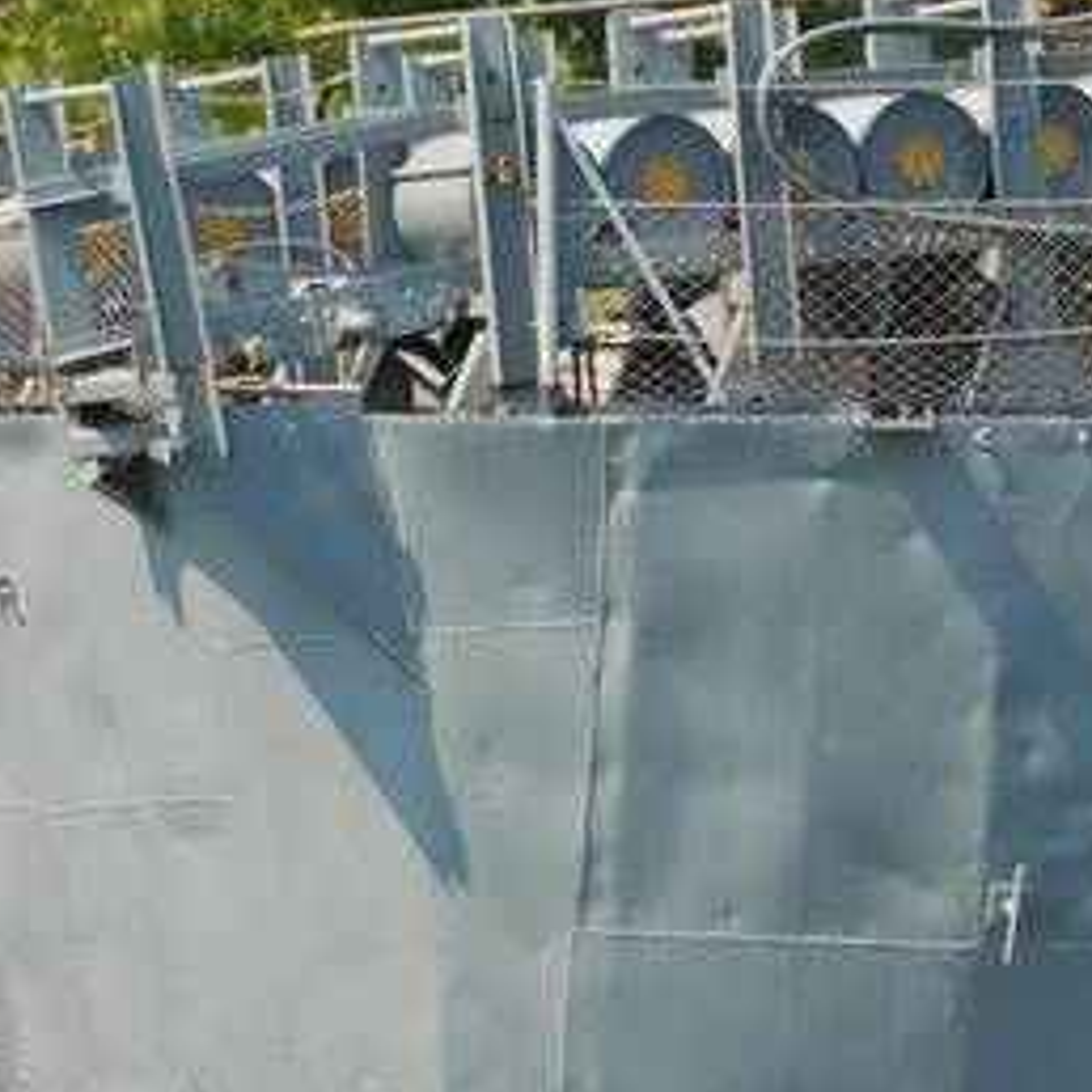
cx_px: 868
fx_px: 24662
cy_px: 262
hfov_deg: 2.5
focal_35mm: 691
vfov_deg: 2.5
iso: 100
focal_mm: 200
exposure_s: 1/200
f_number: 5.6
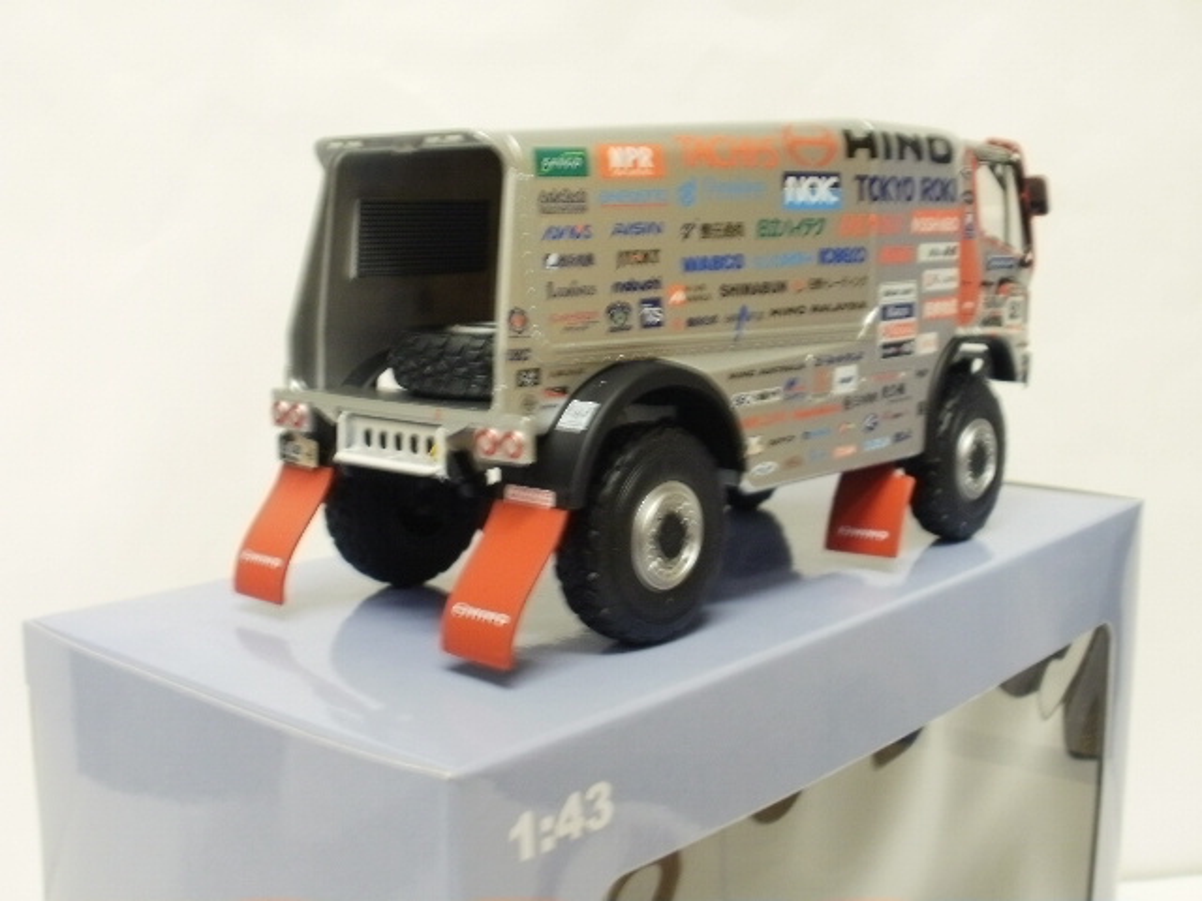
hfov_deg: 42.9
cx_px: 601
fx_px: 1528
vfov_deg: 32.9
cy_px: 450
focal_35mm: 44
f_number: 4
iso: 125
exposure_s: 1/4
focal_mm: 7.7
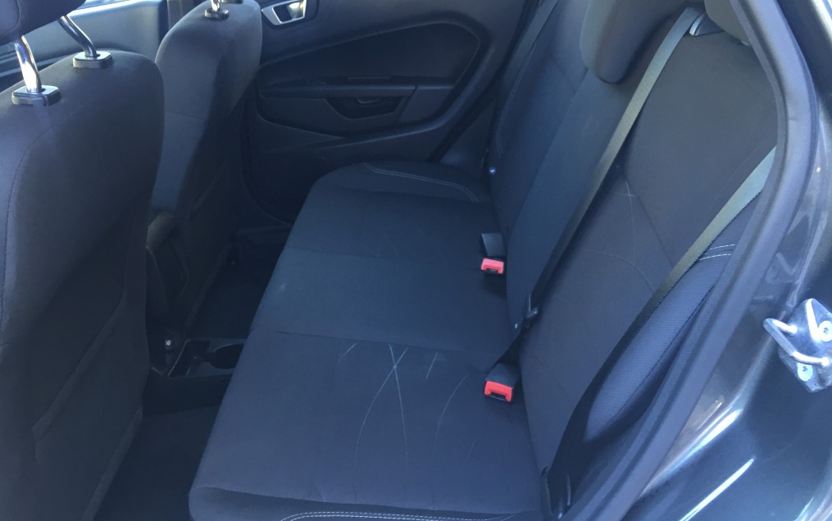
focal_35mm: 31
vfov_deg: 40.5
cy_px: 212
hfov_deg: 61.2
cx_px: 414
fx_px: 703
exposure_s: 1/30
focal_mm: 4.15
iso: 64
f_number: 2.2
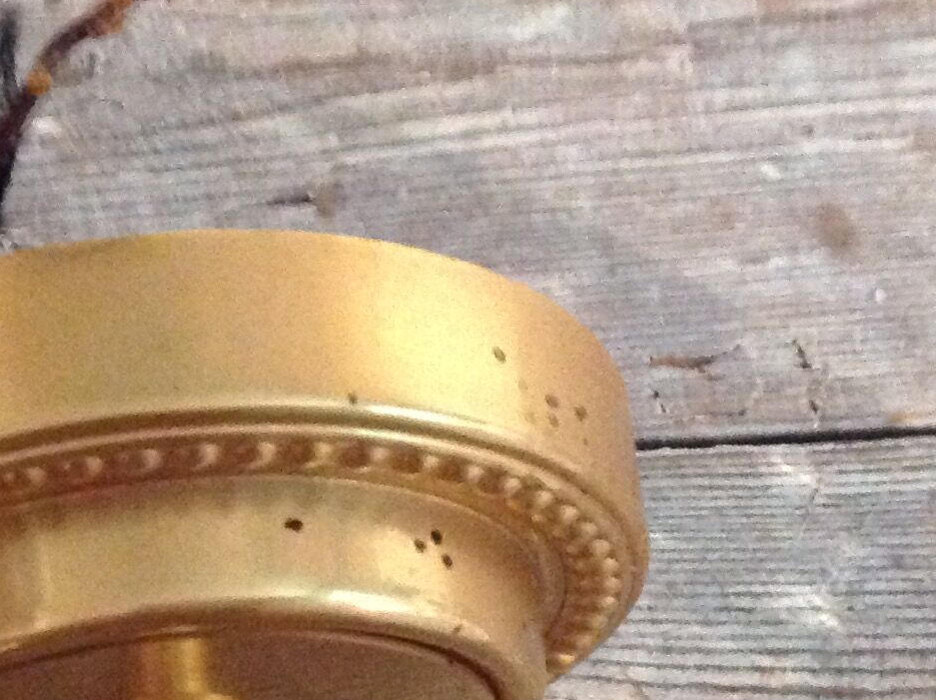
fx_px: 2620
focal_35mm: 97
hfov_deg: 20.2
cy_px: 682
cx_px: 319
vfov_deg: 15.0
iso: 800
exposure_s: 1/15
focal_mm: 4.28
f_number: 2.4
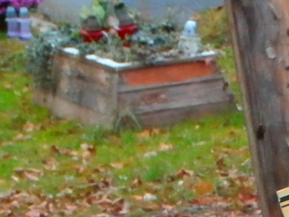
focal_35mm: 309
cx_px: 413
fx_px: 2580
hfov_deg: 6.3
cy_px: 495
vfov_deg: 4.7
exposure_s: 1/80
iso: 200
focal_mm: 10.11
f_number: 4.5
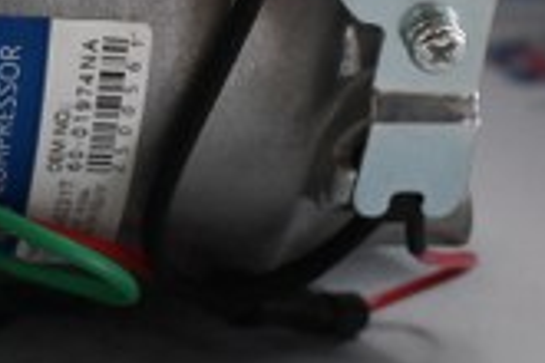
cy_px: -178
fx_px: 1905
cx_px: -102
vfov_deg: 10.5
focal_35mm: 126
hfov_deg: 15.7
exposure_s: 1/125
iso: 1400
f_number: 4.2
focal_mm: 23
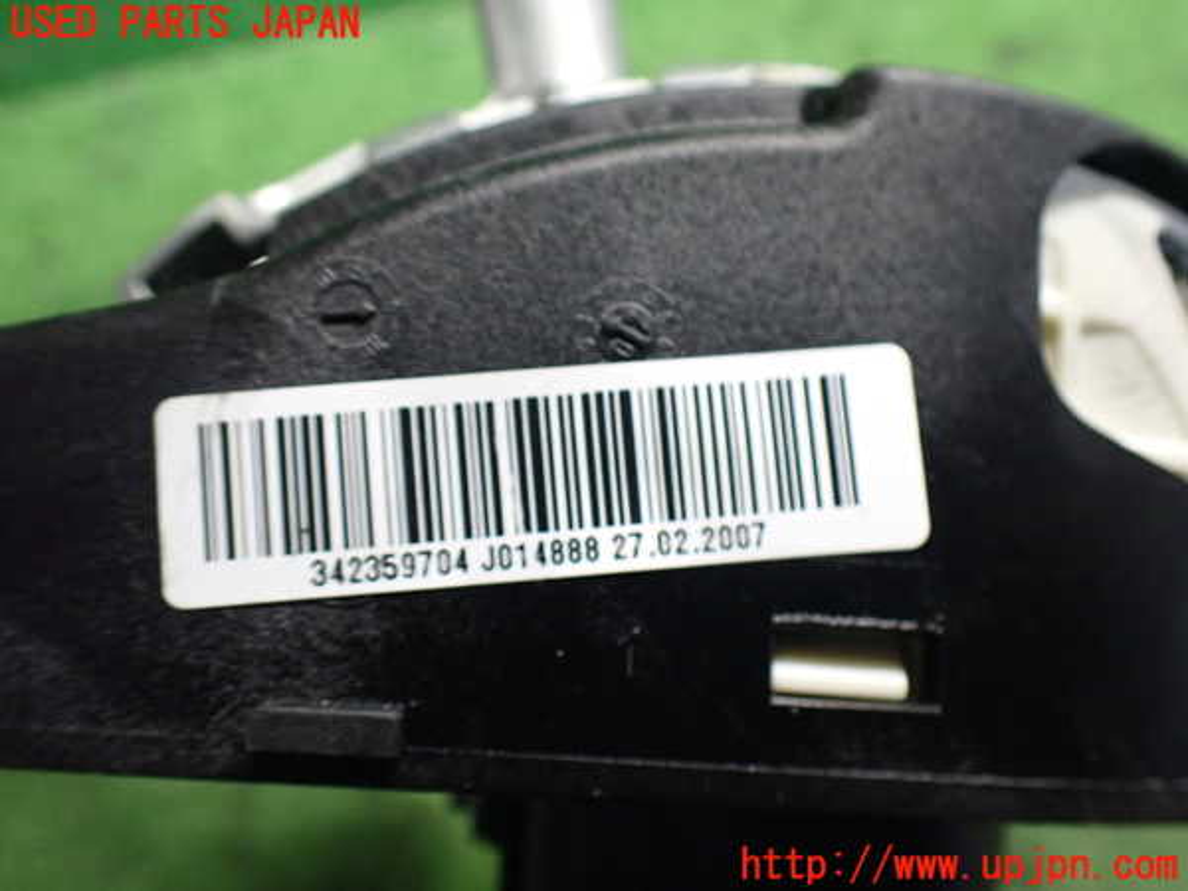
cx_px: 594
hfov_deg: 60.0
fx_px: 1030
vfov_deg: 46.8
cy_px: 446
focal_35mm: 30
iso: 800
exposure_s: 1/40
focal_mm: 5.4
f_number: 2.3
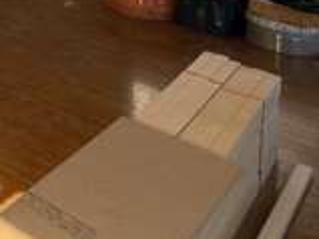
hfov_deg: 23.9
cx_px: -185
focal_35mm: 60
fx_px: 553
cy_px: -159
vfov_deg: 19.7
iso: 64
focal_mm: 2.22
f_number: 2.2
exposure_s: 1/136
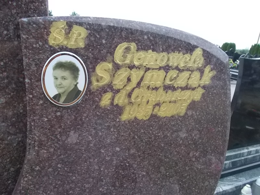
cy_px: 98
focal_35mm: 26
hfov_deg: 67.3
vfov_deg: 53.1
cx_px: 130
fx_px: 195
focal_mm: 4.6
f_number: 8
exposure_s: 1/250
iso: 400
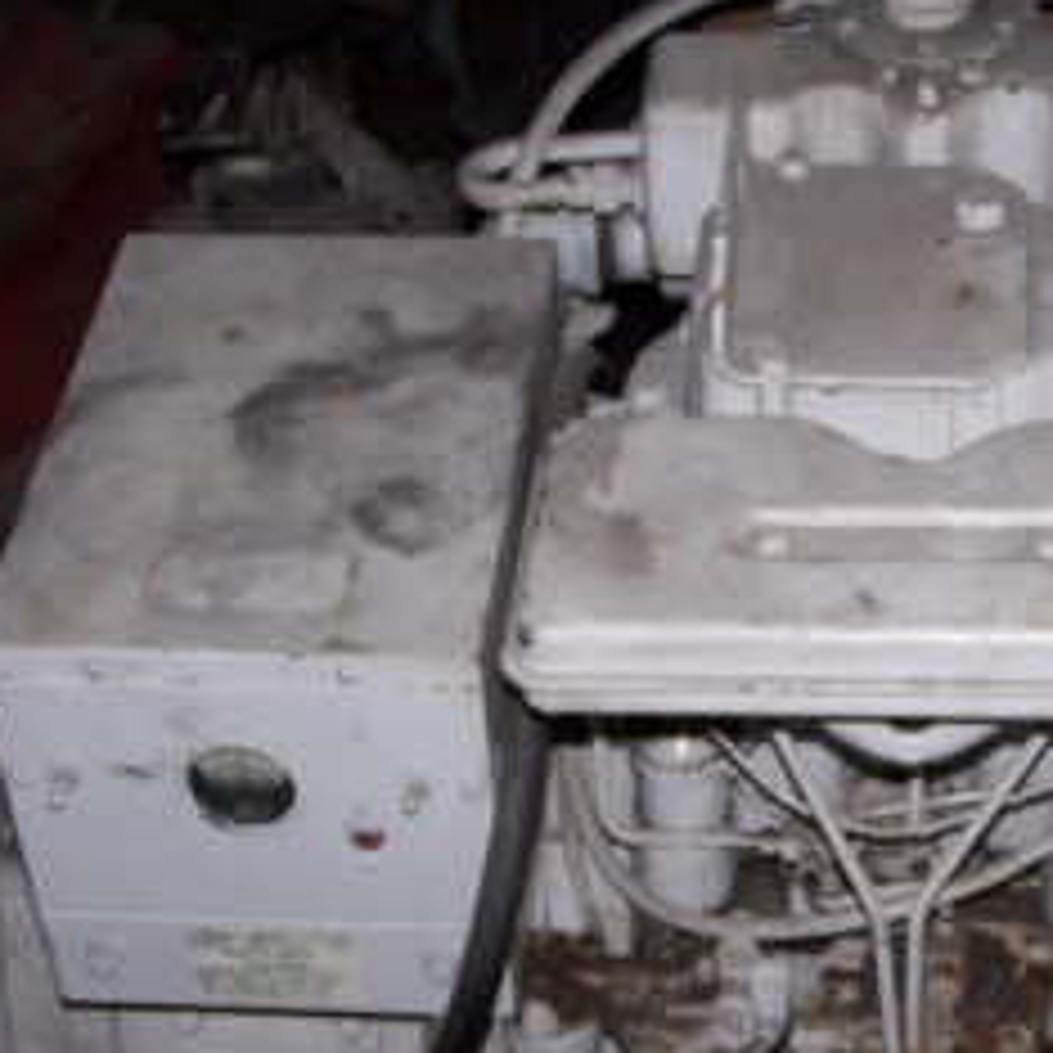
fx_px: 3029
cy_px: 648
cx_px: 756
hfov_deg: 19.6
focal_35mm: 88
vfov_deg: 19.7
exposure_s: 1/60
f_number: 3.2
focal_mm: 8.5
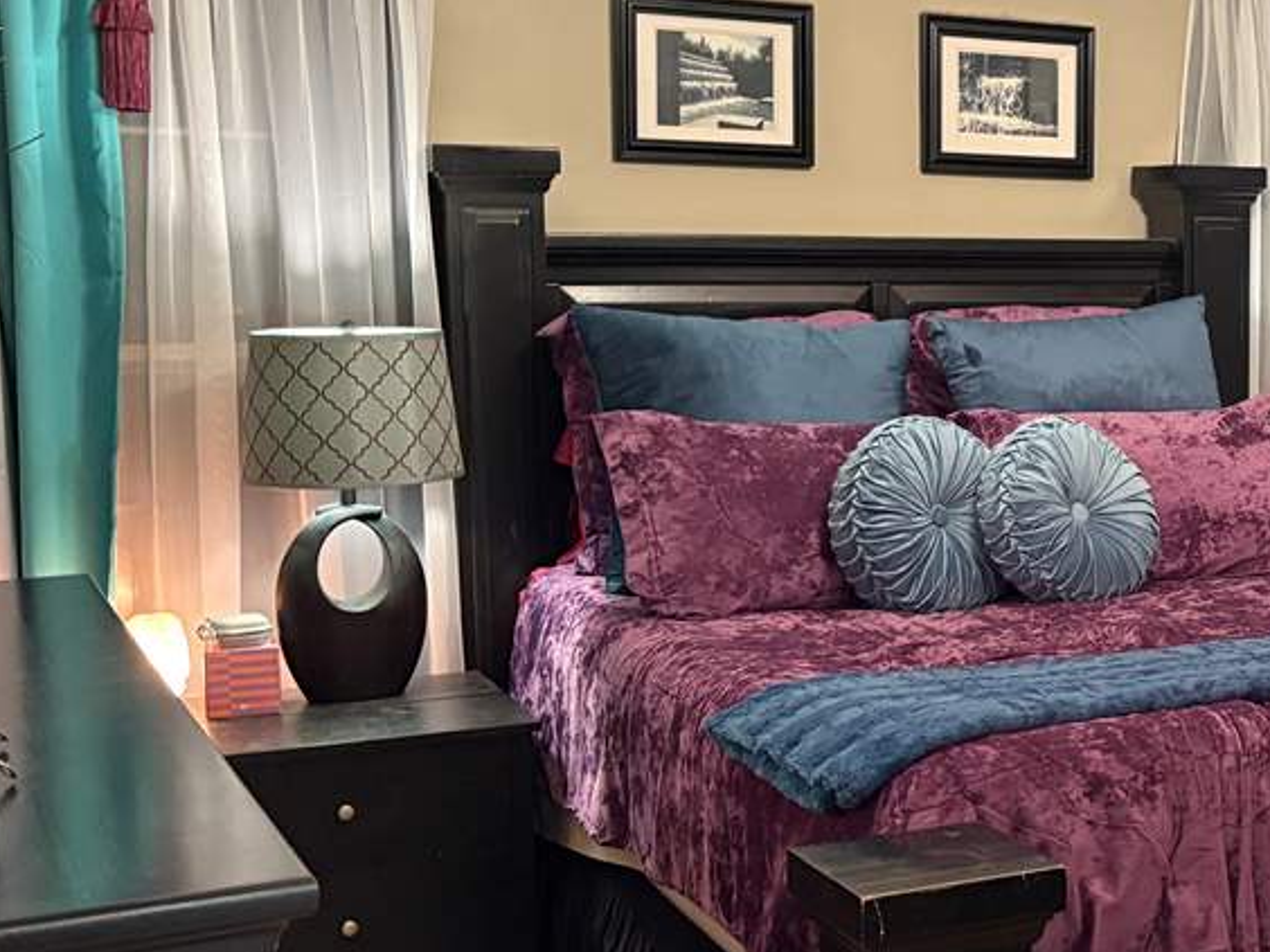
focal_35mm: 59
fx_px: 2165
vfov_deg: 24.8
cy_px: 465
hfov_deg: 30.2
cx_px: 1306
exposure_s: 1/30
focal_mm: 5.96
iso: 500
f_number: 1.6
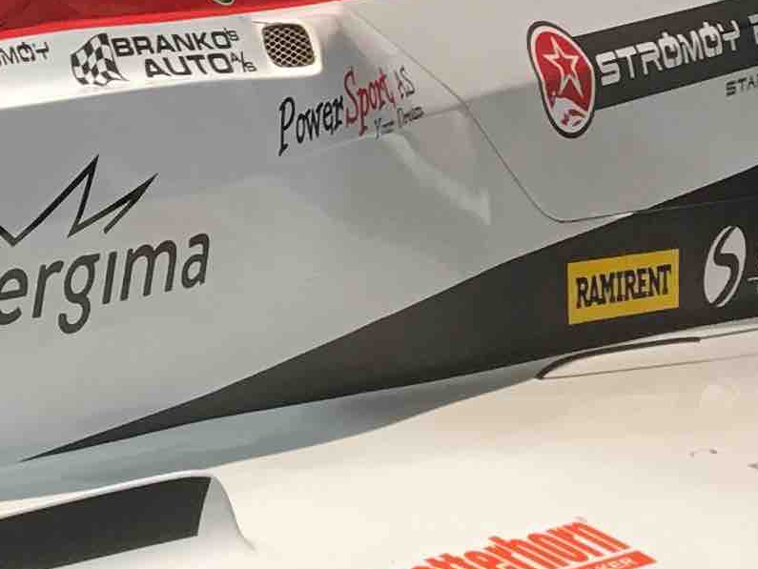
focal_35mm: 147
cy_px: -65
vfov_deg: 10.0
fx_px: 3220
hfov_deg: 12.6
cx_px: -450
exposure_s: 1/17
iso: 40
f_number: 2.2
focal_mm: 4.15
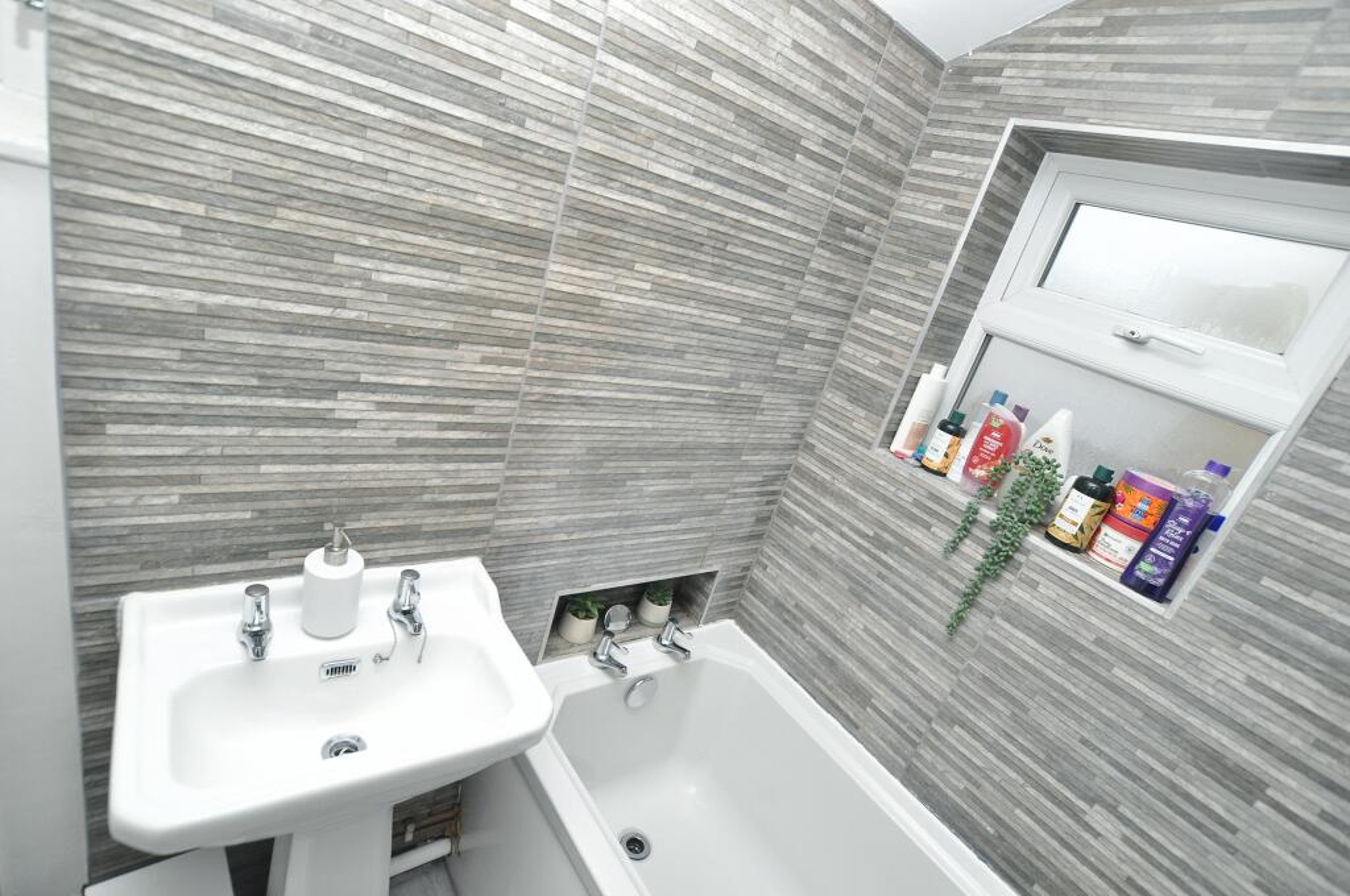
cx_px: 675
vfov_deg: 71.9
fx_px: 618
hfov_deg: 95.1
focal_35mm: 16
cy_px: 448
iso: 800
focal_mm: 11
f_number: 4.5
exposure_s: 1/60
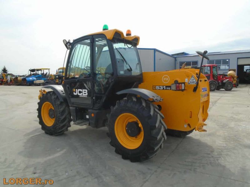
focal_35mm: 26
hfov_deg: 67.3
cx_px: 125
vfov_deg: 53.1
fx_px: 188
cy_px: 94
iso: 100
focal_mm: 4.6
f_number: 8
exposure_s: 1/200
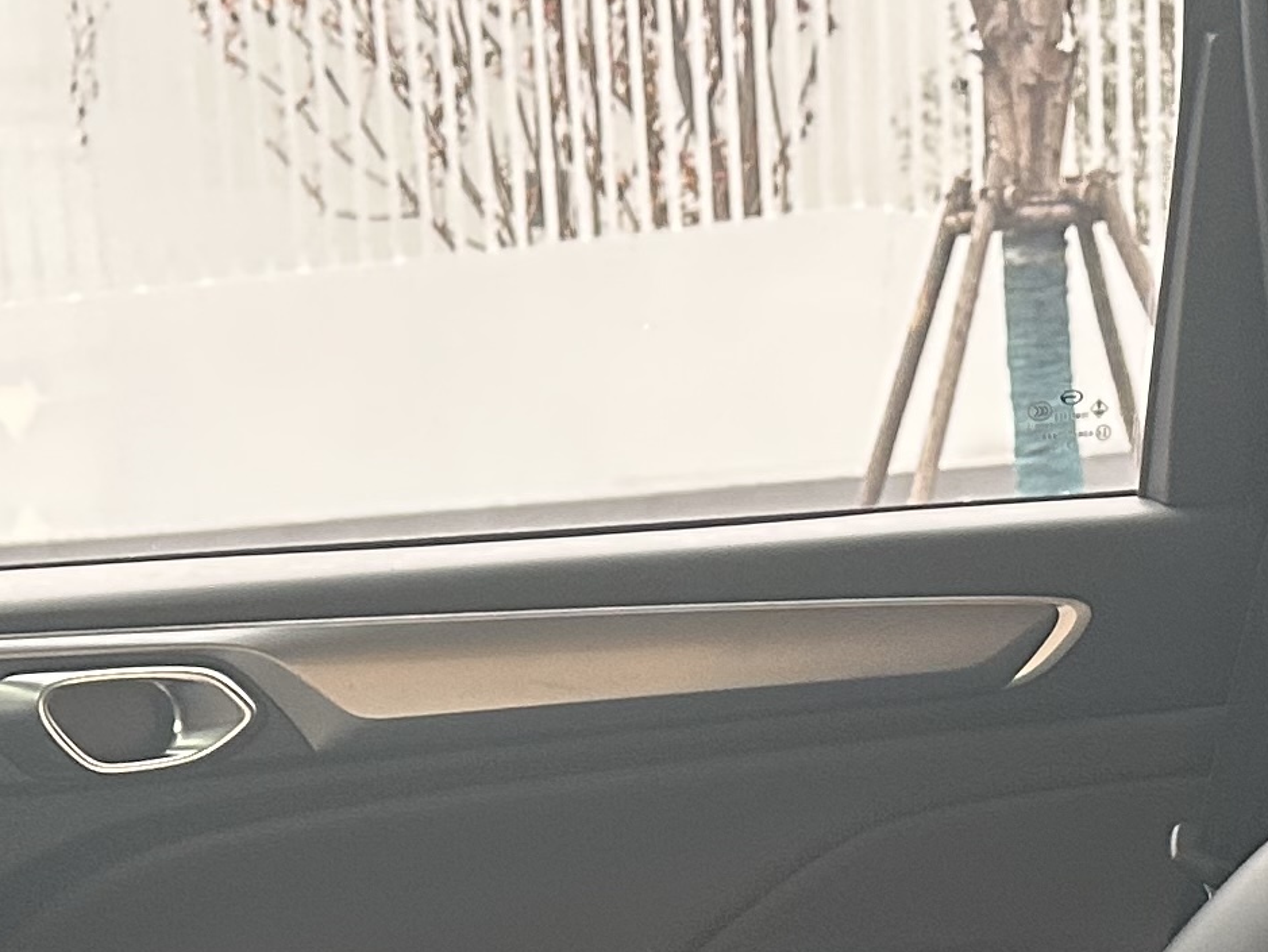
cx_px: 884
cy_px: 1325
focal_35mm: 103
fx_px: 3774
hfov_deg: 19.0
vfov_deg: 13.7
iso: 250
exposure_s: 1/90
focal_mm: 6.86
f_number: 1.78
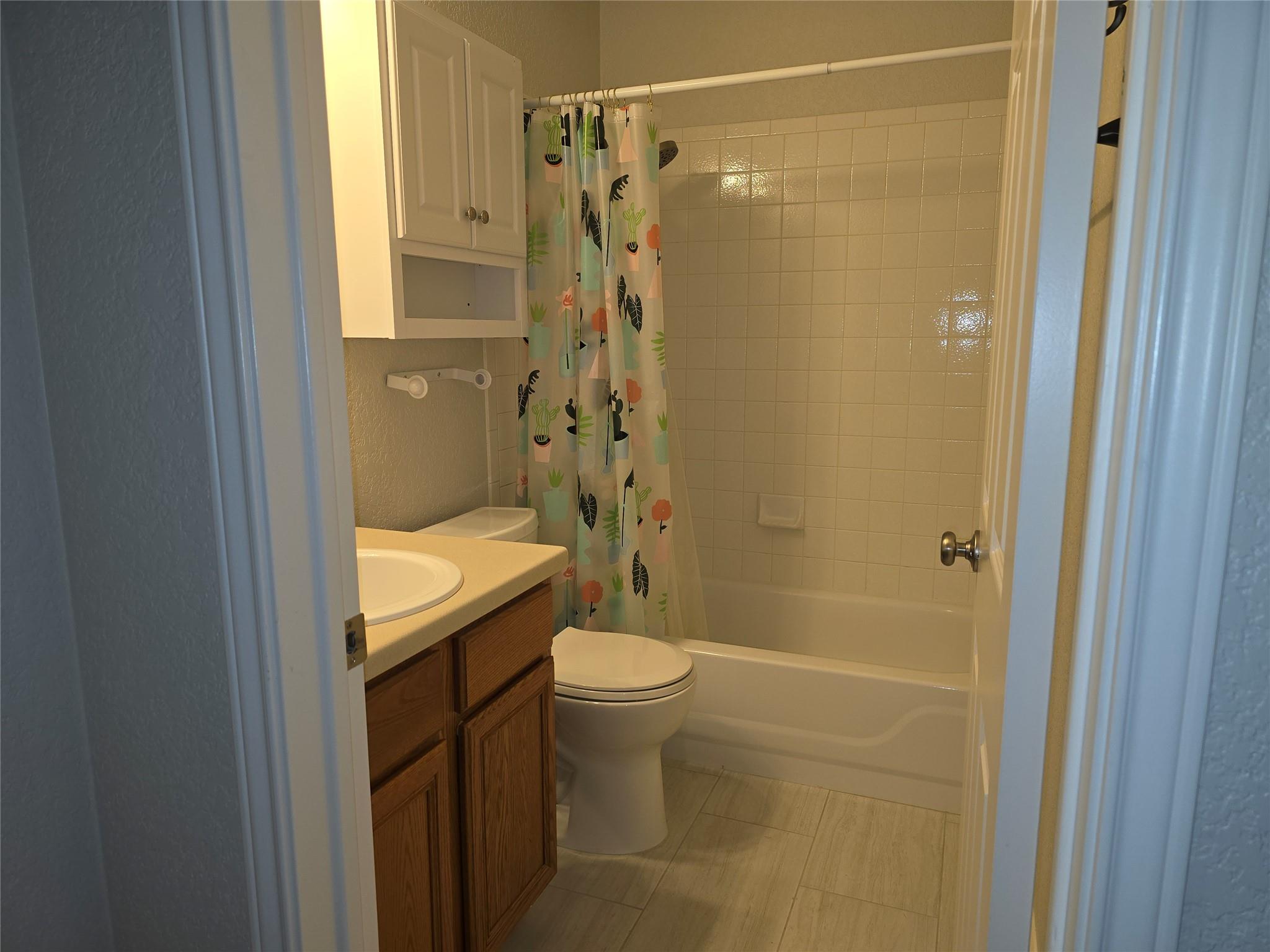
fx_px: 844
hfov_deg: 73.9
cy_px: 476
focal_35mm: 23
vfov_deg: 58.9
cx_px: 635
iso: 50
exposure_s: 1/60
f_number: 1.7
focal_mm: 6.3
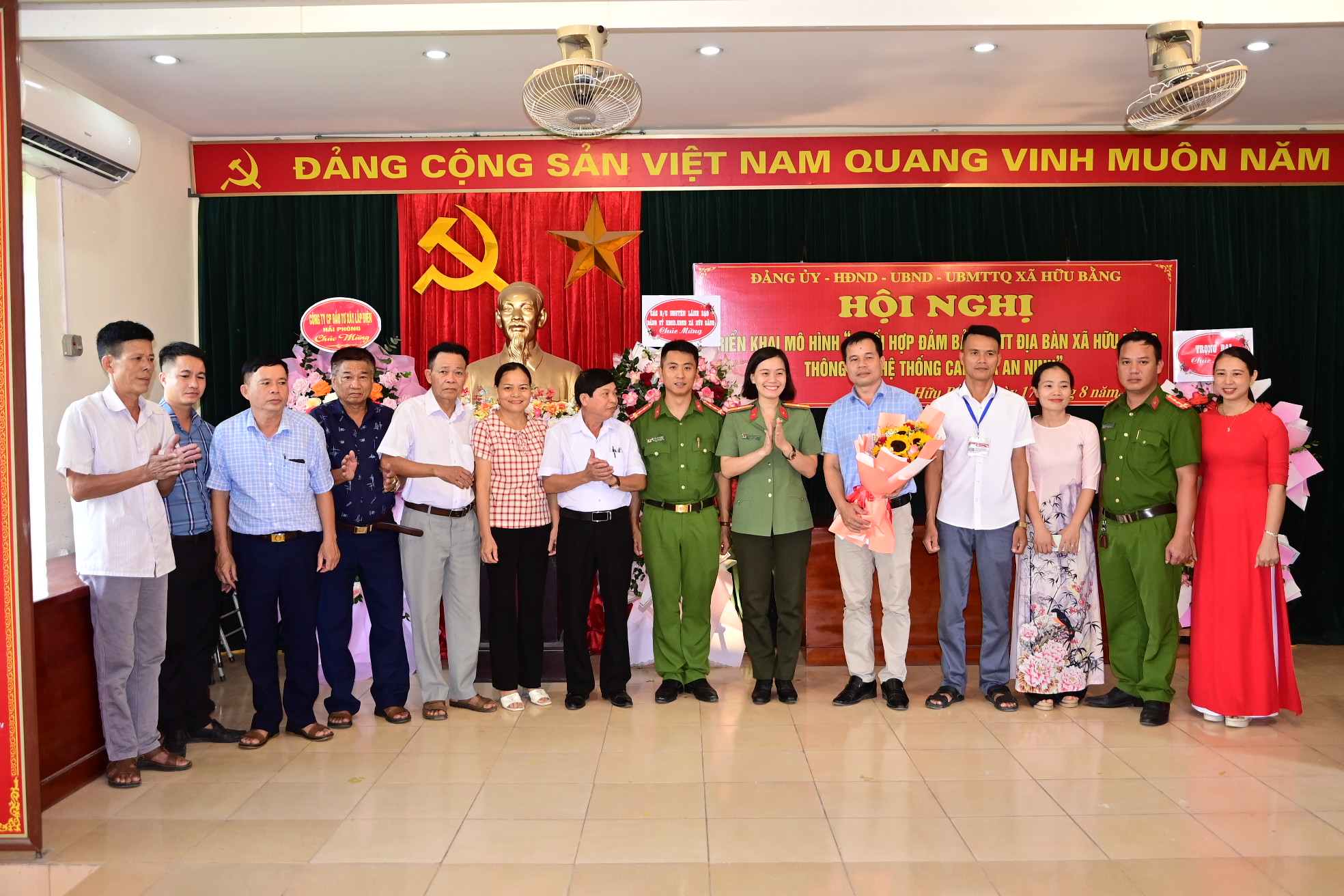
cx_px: 672
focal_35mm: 31
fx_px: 1157
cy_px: 448
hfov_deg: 60.3
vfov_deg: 42.3
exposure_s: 1/200
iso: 1000
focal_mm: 21
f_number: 4.5
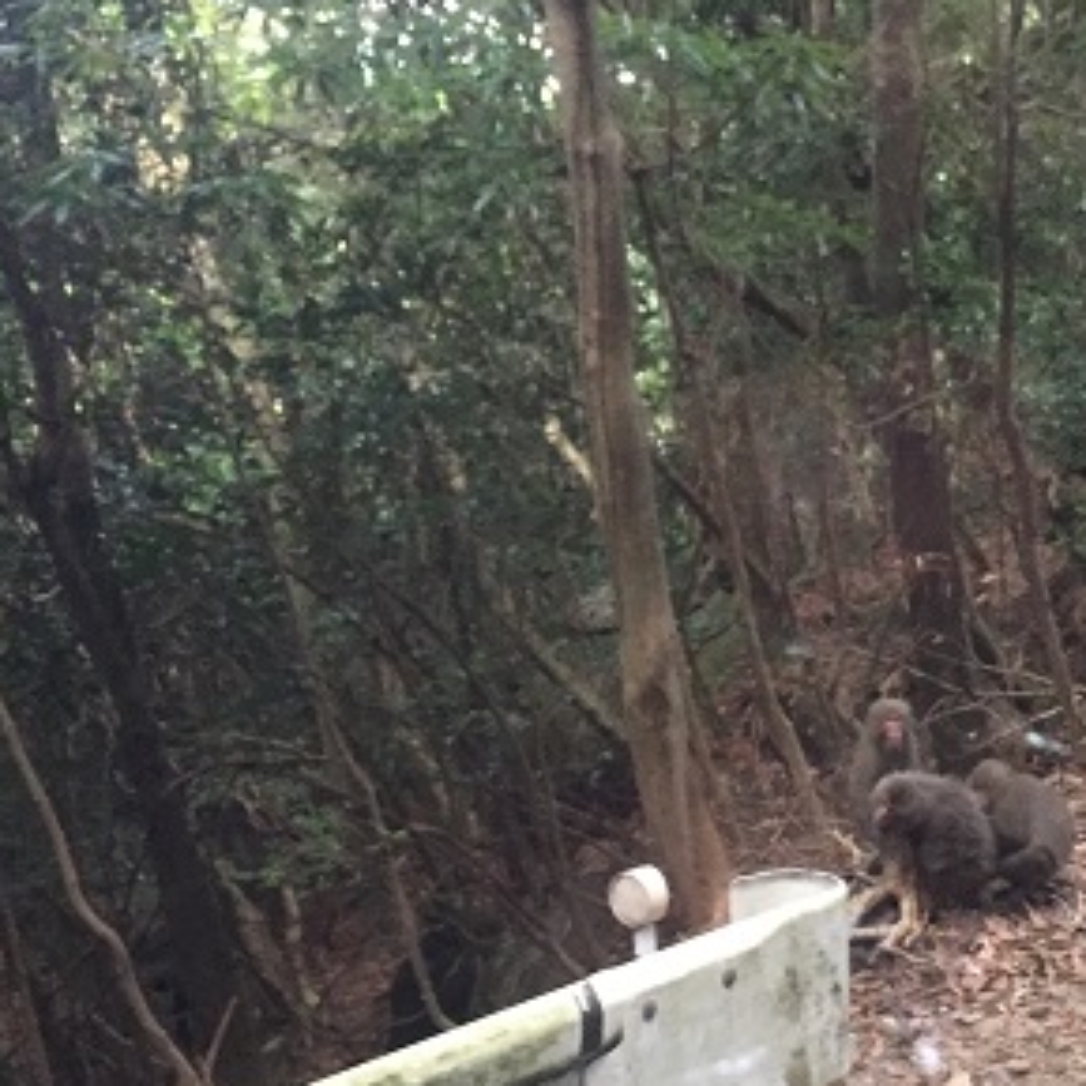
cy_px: 605
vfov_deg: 29.5
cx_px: 738
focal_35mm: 58
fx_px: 2059
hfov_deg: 29.3
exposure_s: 1/15
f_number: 2.2
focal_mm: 4.15
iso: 250
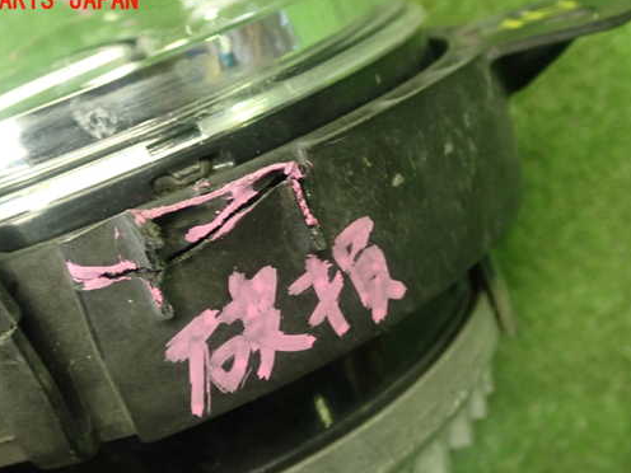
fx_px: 839
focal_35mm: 46
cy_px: 271
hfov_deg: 41.2
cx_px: 289
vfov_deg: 31.5
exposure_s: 1/40
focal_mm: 6.83
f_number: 2.7
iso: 400
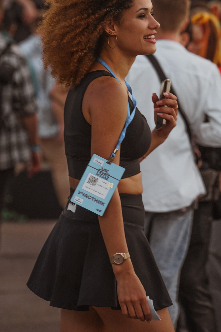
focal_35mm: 315
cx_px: 140
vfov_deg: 6.5
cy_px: 72
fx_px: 2901
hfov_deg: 4.4
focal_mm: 200
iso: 100
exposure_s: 1/400
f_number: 5.6
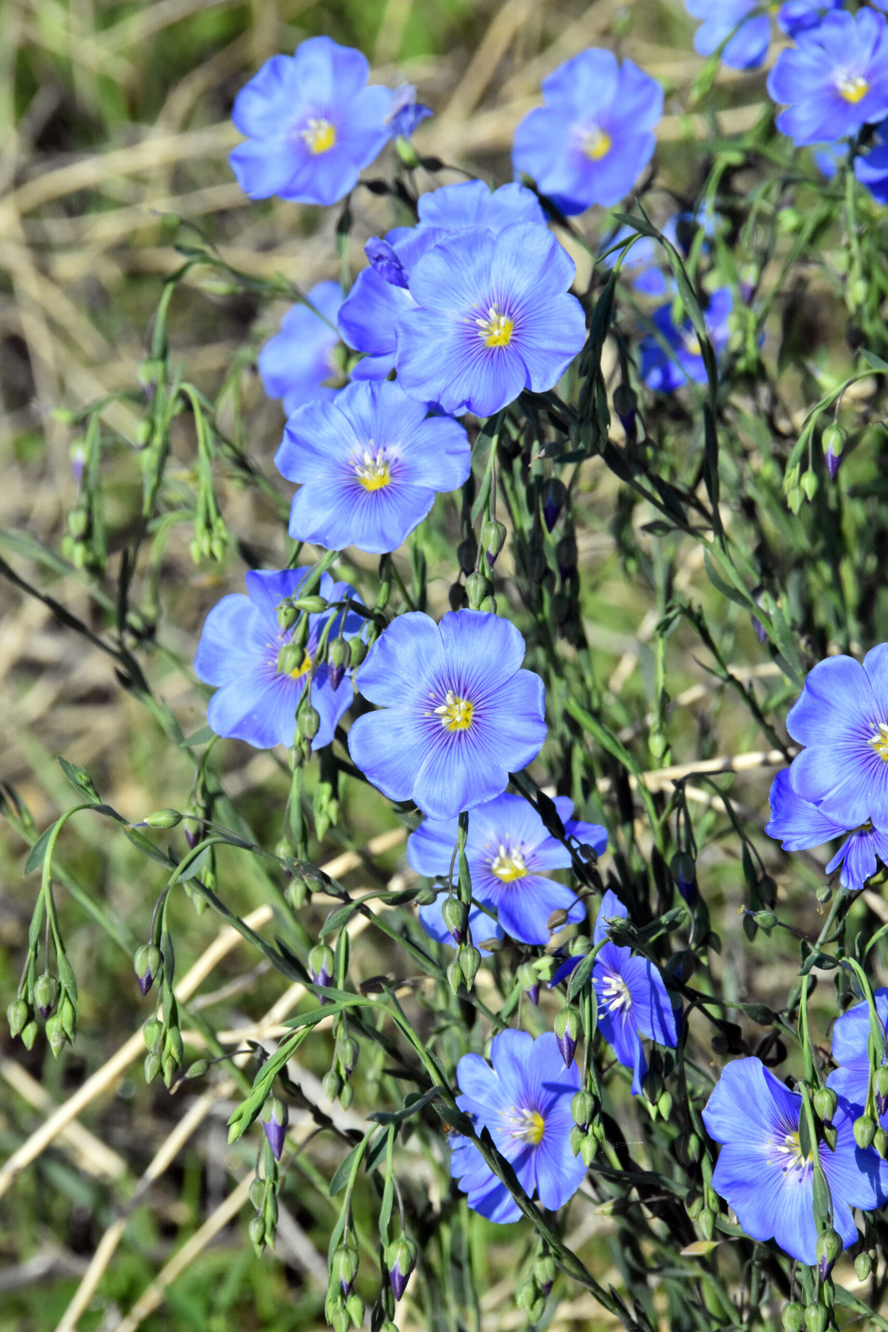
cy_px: 666
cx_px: 444
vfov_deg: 13.0
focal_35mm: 158
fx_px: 5826
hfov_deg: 8.7
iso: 2500
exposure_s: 1/1250
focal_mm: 105
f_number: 18
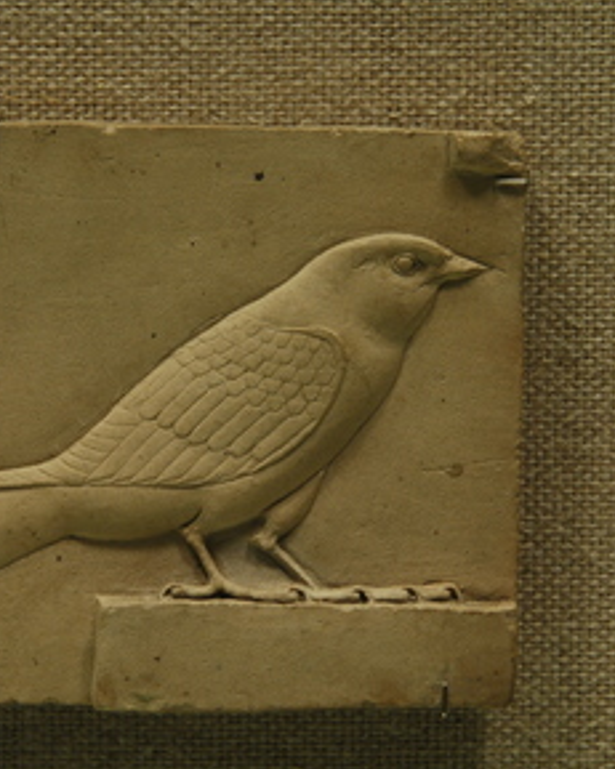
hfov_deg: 6.9
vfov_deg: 8.6
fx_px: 5115
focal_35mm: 225
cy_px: 386
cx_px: 290
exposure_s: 1/40
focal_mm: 105
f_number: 5.6
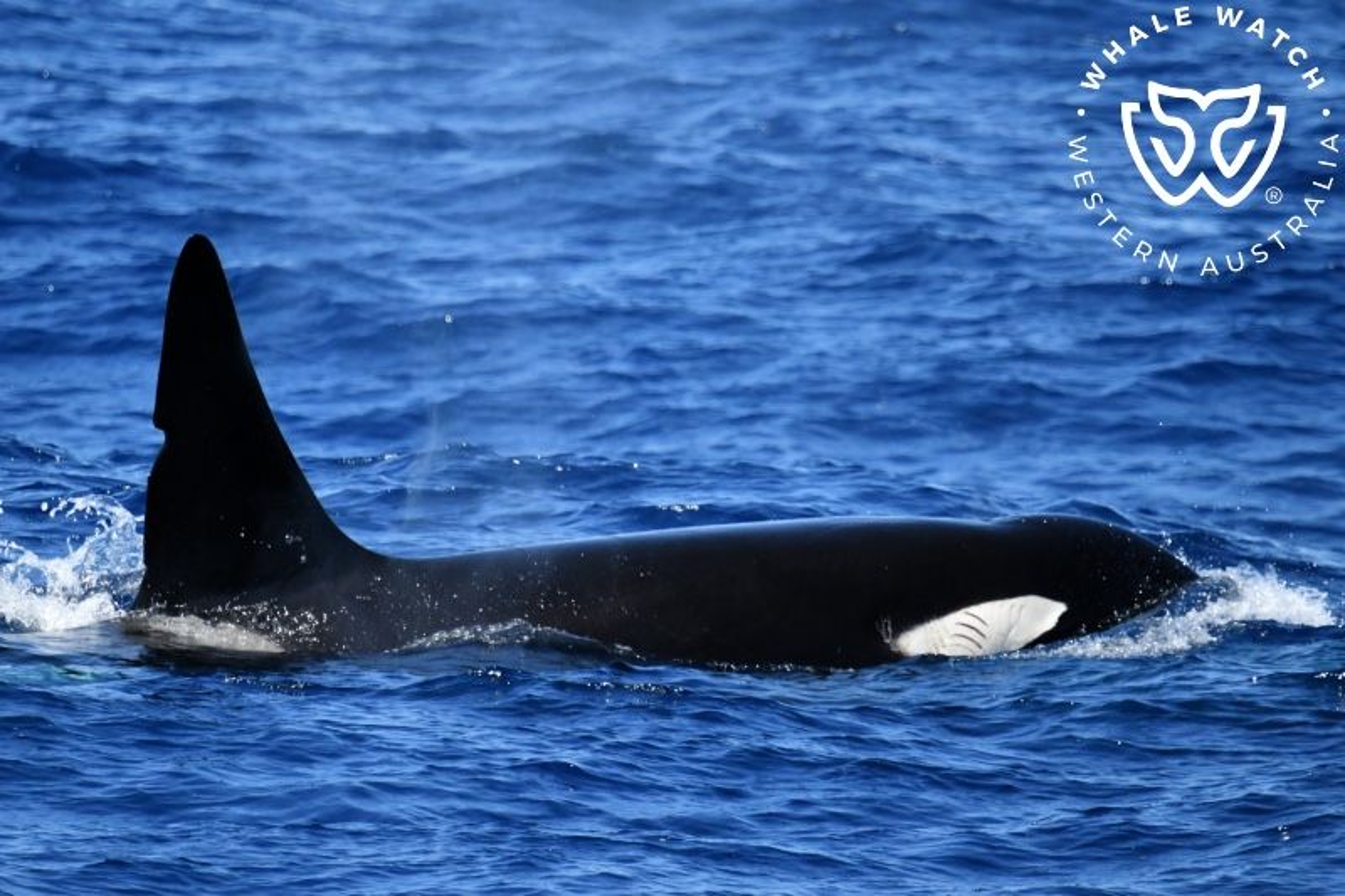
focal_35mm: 600
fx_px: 22411
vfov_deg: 2.3
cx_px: 672
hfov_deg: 3.4
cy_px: 448
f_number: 6.3
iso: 1800
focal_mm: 600
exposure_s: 1/8000
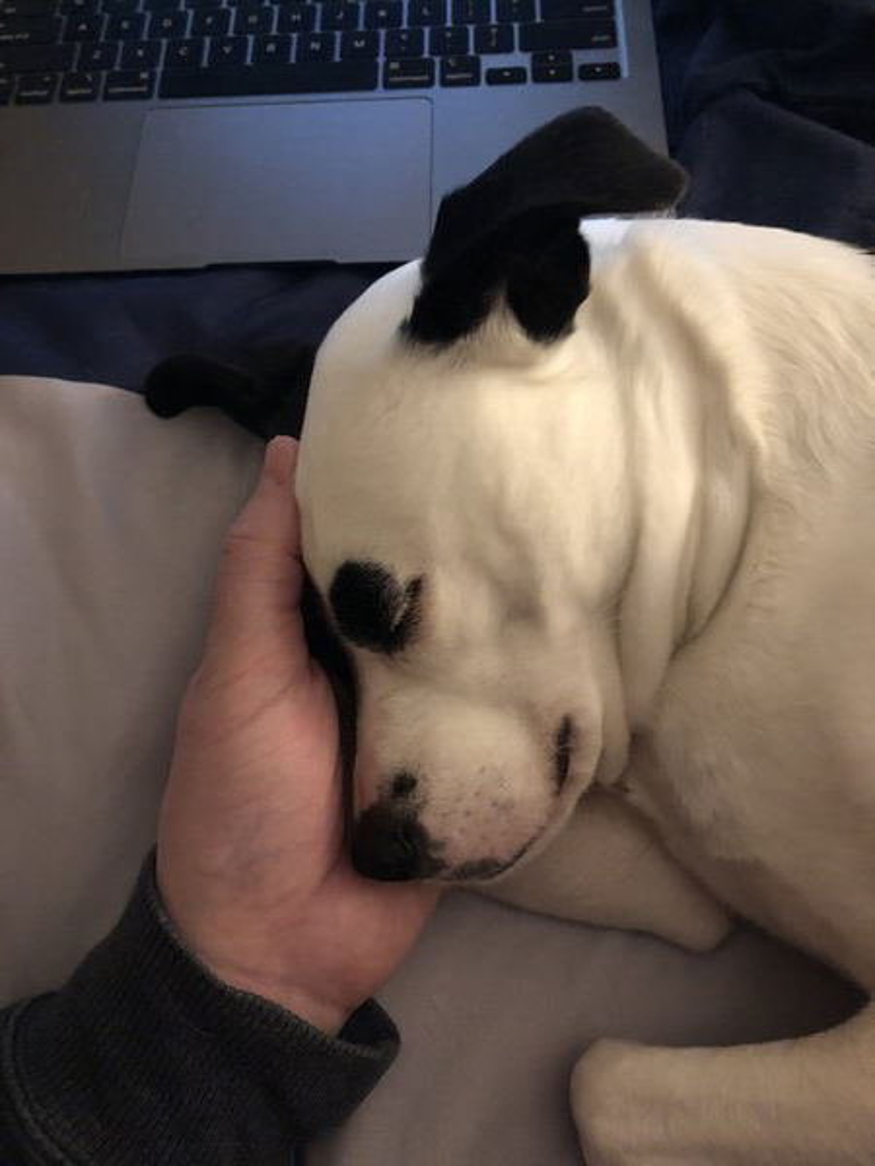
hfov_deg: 49.7
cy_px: 583
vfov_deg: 63.4
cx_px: 438
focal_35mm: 28
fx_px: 944
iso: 100
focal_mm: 3.99
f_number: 1.8
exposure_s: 1/4
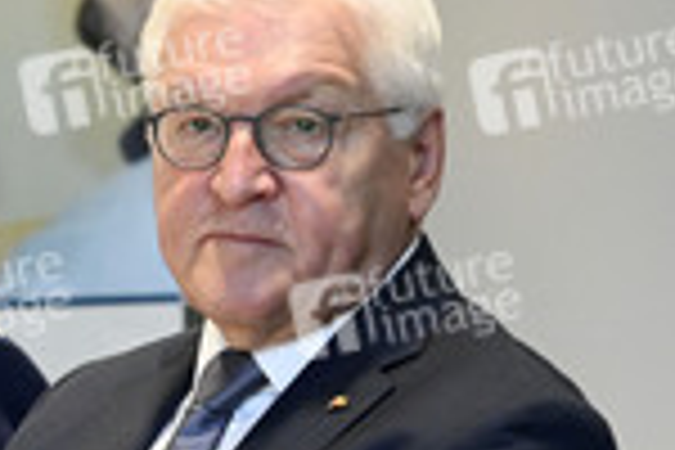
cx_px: 16
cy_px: 418
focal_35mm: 210
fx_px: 3937
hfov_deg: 9.7
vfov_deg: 6.5
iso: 4000
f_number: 5
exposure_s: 1/320
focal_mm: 70
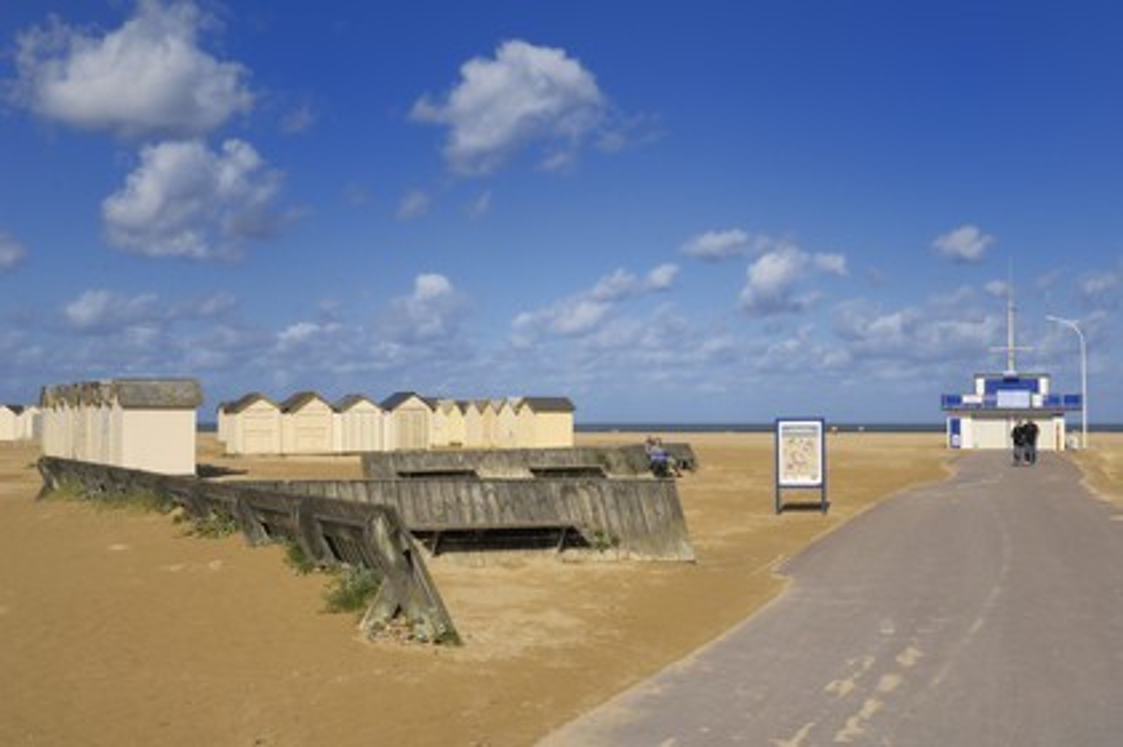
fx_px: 1309
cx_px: 562
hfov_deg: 46.4
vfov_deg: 31.8
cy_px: 374
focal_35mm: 42
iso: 100
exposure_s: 1/160
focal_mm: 28
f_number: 14
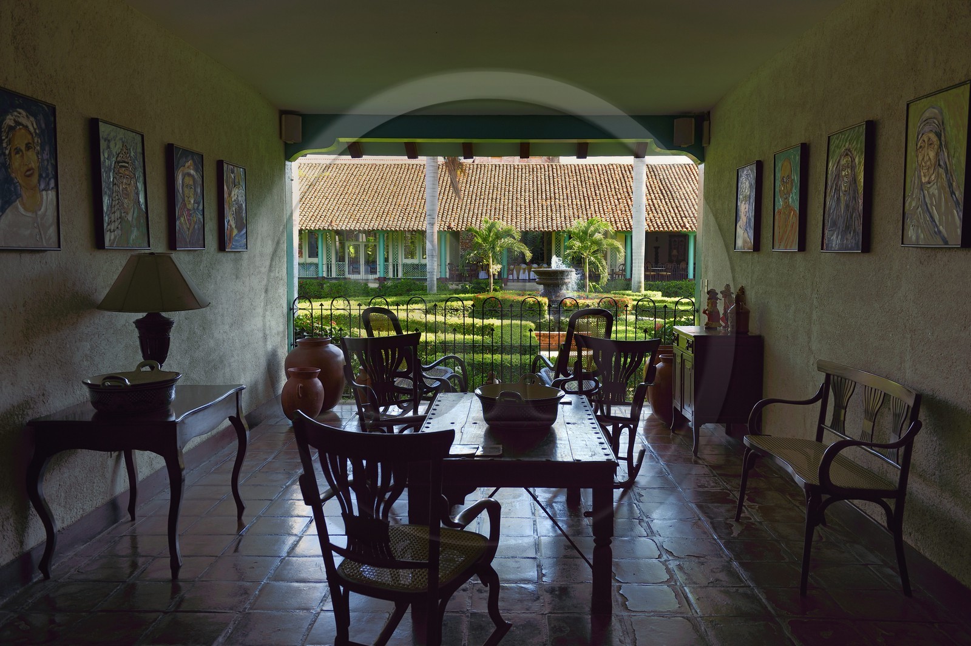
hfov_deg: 58.8
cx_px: 486
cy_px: 323
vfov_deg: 41.0
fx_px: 862
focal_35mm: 32
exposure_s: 1/80
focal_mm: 32
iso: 250
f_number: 5.6
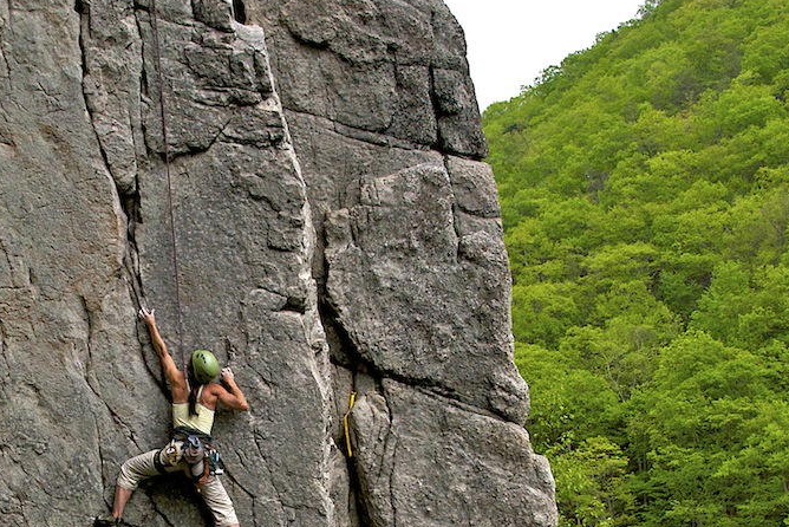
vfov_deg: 16.8
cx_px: 214
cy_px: 508
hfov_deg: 25.1
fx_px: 1754
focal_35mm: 80
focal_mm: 22
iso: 200
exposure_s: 1/400
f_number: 10
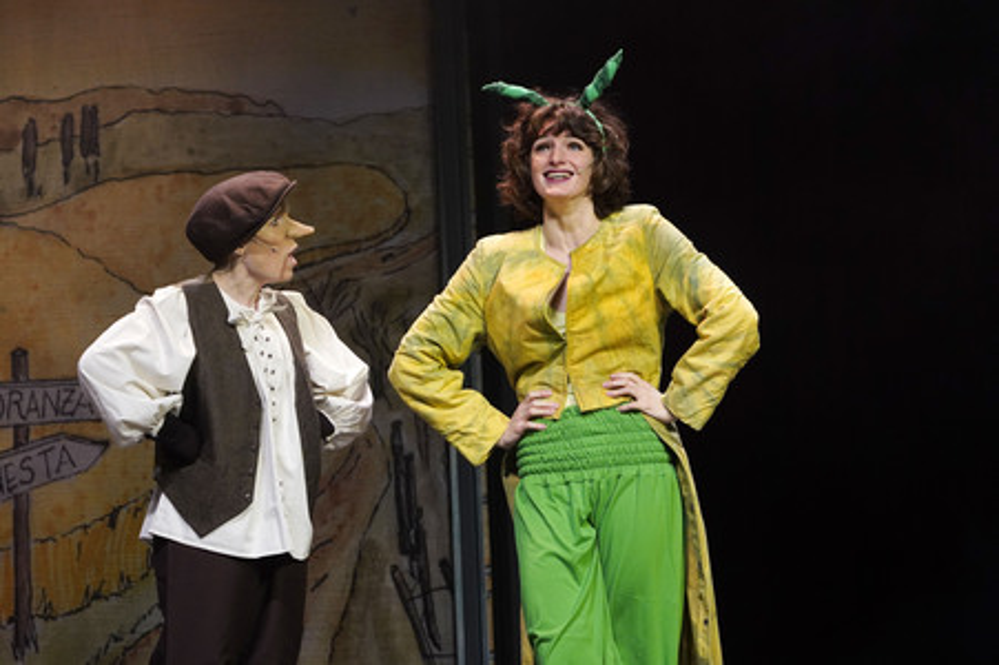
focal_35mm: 200
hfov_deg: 10.3
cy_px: 332
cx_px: 500
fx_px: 5546
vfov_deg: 6.9
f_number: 6.3
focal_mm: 200
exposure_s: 1/400
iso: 3200
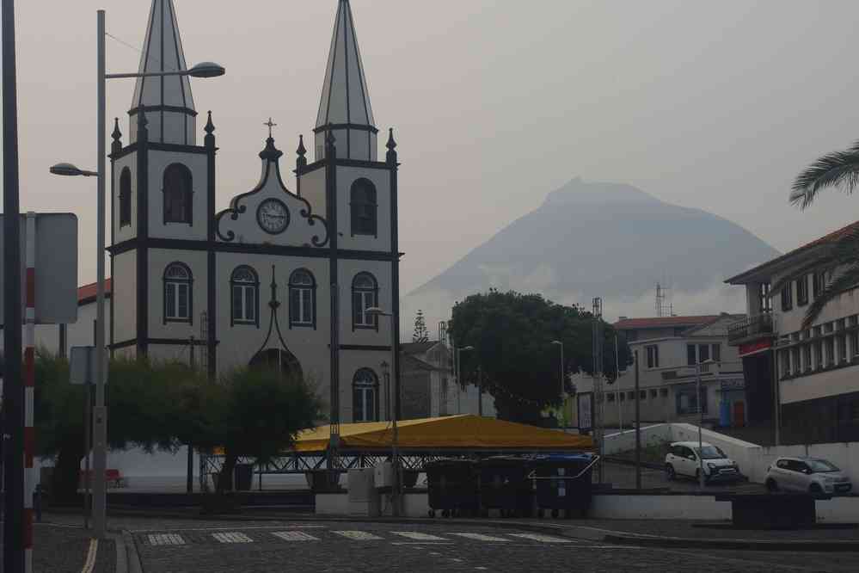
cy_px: 286
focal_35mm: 75
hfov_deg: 27.0
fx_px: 1789
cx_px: 430
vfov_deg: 18.2
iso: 200
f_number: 11
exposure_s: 1/125
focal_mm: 50
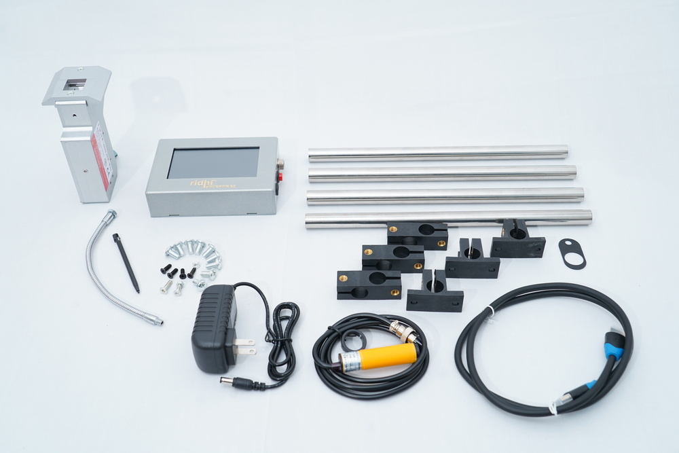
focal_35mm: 38
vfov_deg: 35.1
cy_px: 226
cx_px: 340
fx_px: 717
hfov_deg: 50.7
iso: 1000
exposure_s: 1/125
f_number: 7.1
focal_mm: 38
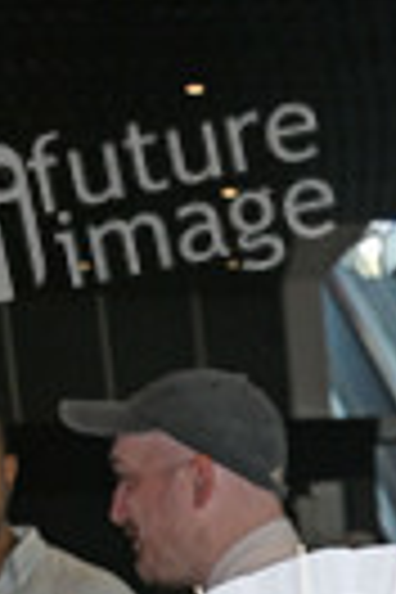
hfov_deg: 10.9
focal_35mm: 121
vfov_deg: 15.6
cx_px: 594
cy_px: 886
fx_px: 1996
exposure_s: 1/250
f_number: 5.6
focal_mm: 40
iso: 800
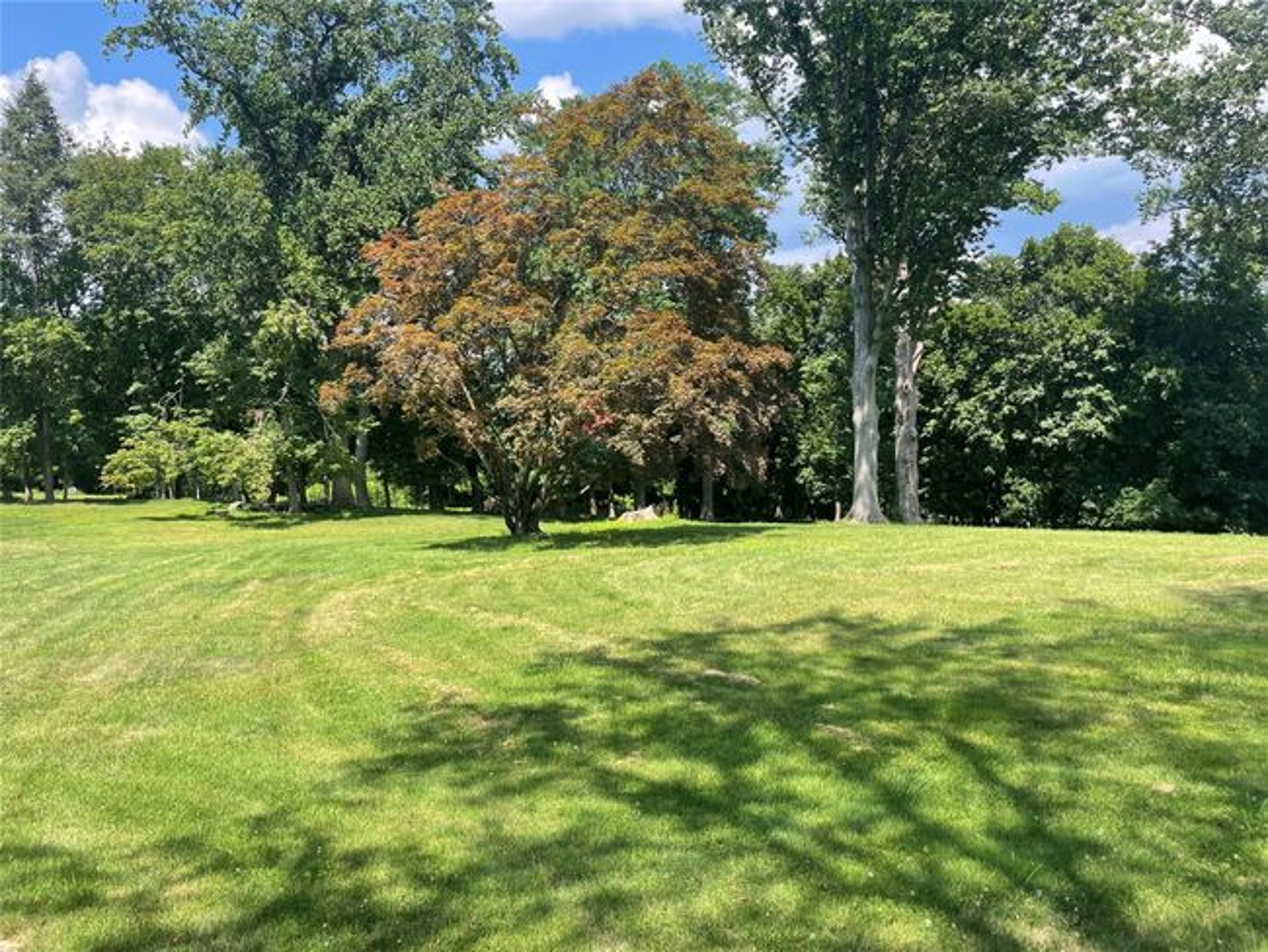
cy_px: 476
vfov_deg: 53.1
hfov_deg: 67.3
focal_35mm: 26
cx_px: 634
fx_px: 953
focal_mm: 4.2
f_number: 1.6
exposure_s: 1/1366
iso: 32
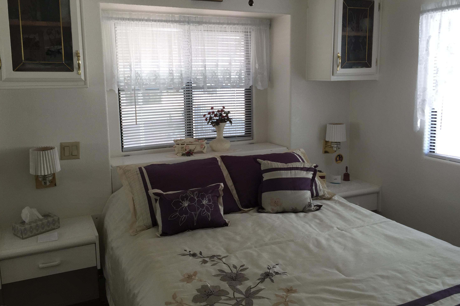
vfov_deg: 42.3
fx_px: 396
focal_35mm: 31
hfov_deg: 60.3
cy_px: 141
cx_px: 230
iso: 40
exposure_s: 1/60
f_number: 2.2
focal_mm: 4.15
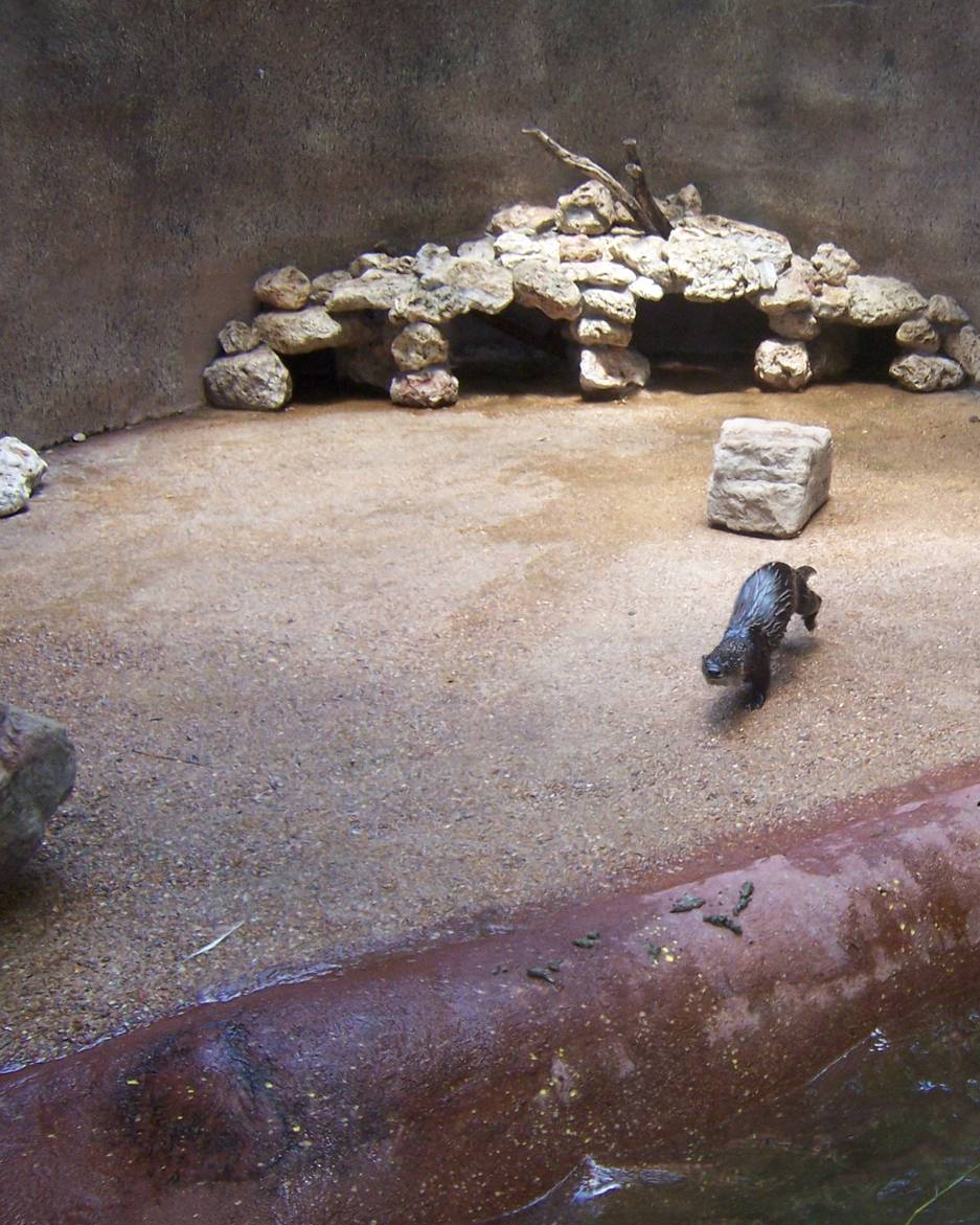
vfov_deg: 42.0
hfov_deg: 32.9
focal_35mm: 44
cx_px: 820
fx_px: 1595
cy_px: 620
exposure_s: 1/90
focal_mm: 5.5
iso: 140
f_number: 2.8
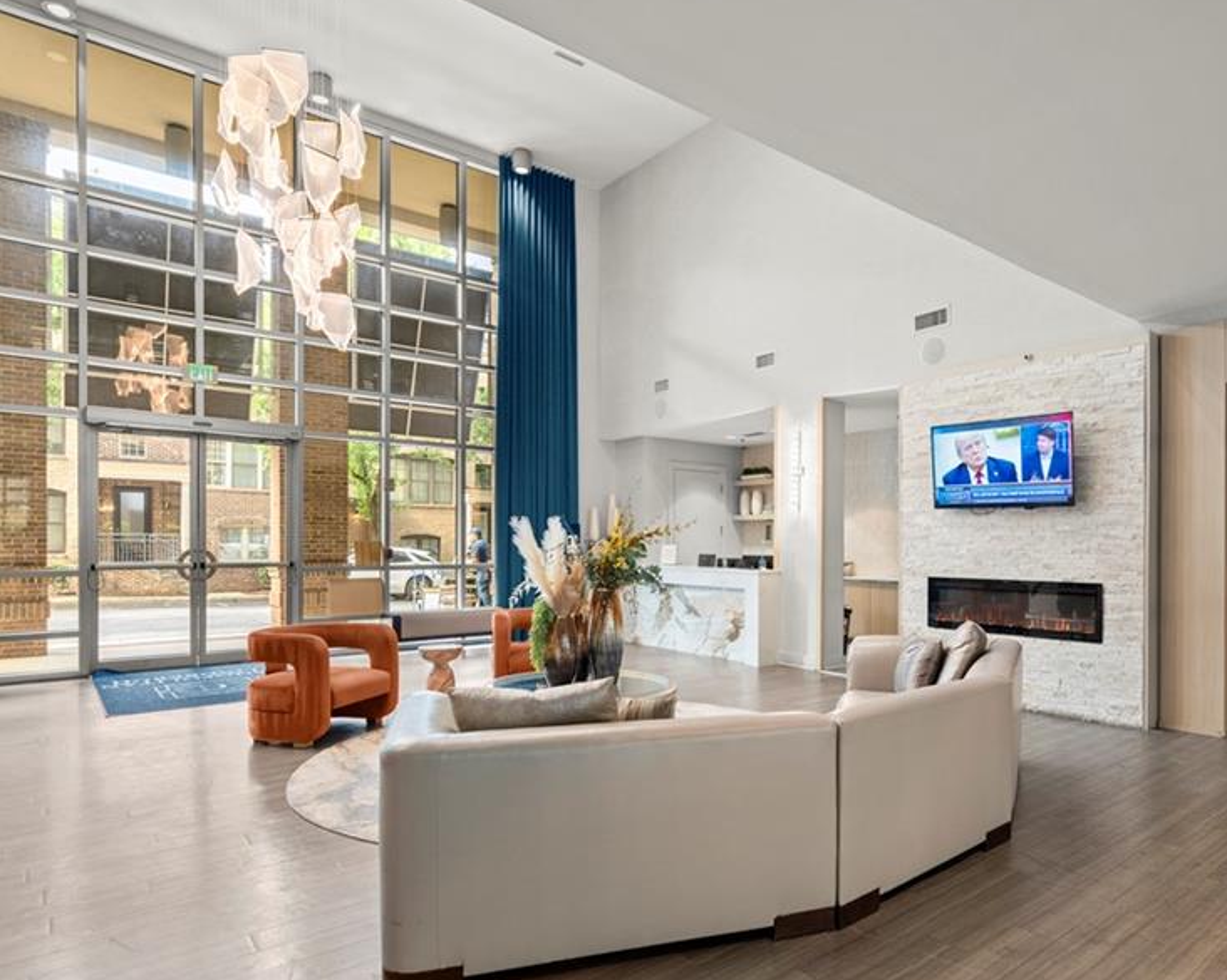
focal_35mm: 21
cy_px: 547
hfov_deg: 77.0
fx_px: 762
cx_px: 722
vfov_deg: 65.3
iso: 400
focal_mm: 16
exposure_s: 1/3
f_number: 5.6
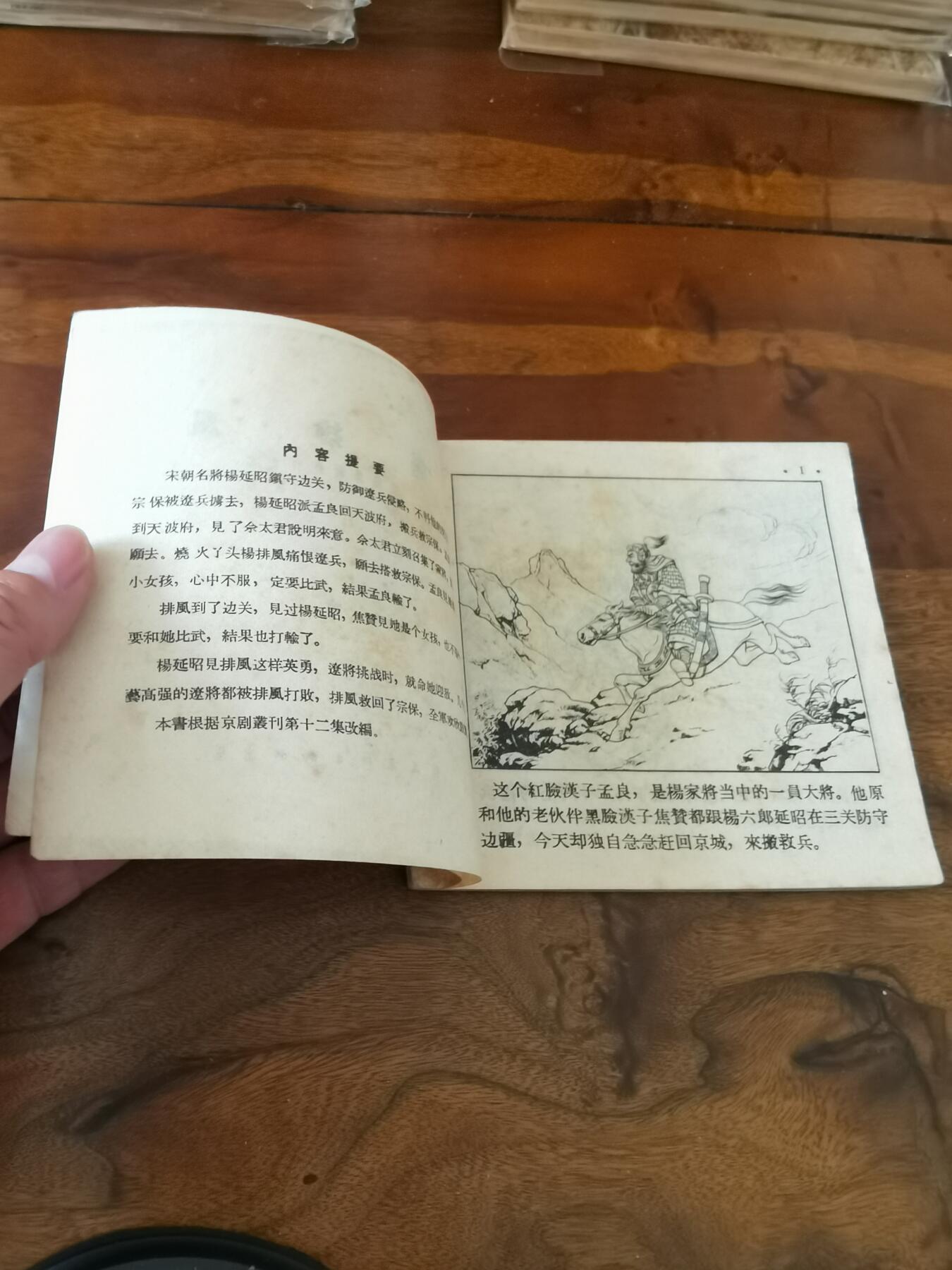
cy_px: 635
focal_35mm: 27
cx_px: 476
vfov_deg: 65.3
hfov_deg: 51.4
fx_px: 990
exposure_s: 1/33.3
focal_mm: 2.26
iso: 200
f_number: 2.2
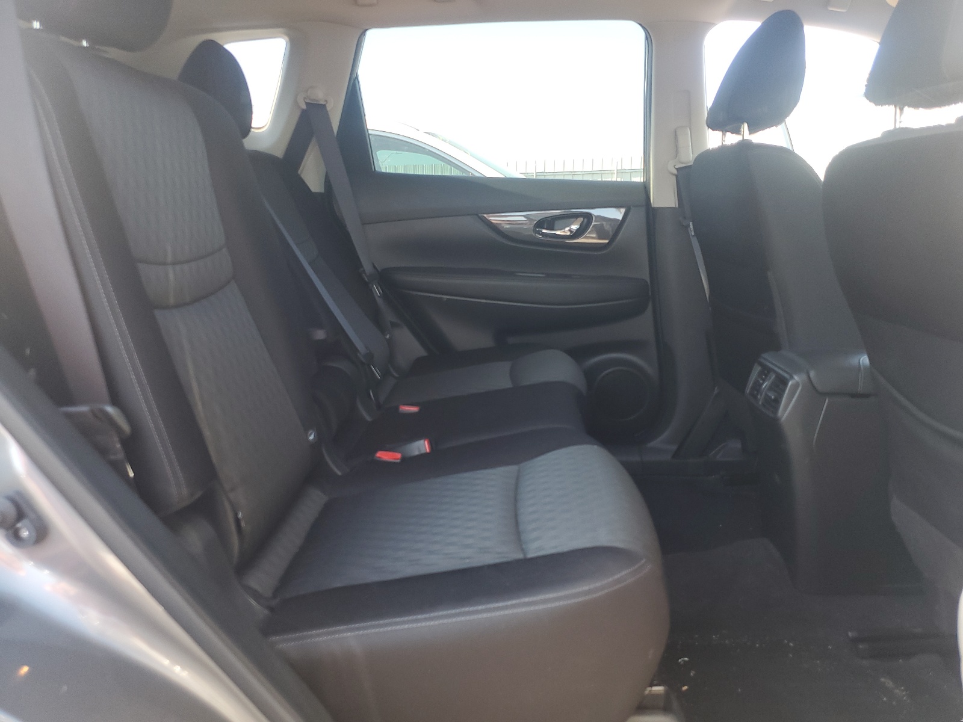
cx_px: 482
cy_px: 361
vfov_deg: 53.1
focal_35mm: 26
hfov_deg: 67.3
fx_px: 723
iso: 63
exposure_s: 1/120
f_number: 1.5
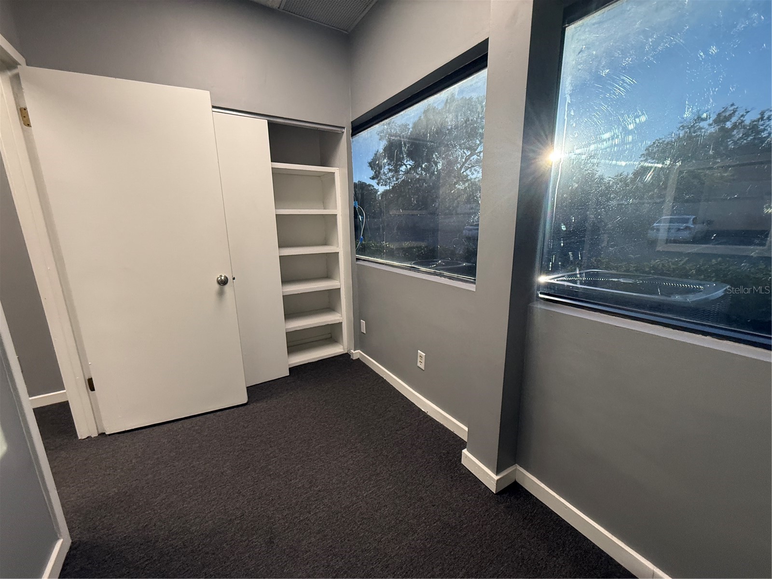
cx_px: 386
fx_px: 312
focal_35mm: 14
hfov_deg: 102.1
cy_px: 290
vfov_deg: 85.7
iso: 320
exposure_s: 1/120
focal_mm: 2.22
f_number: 2.2
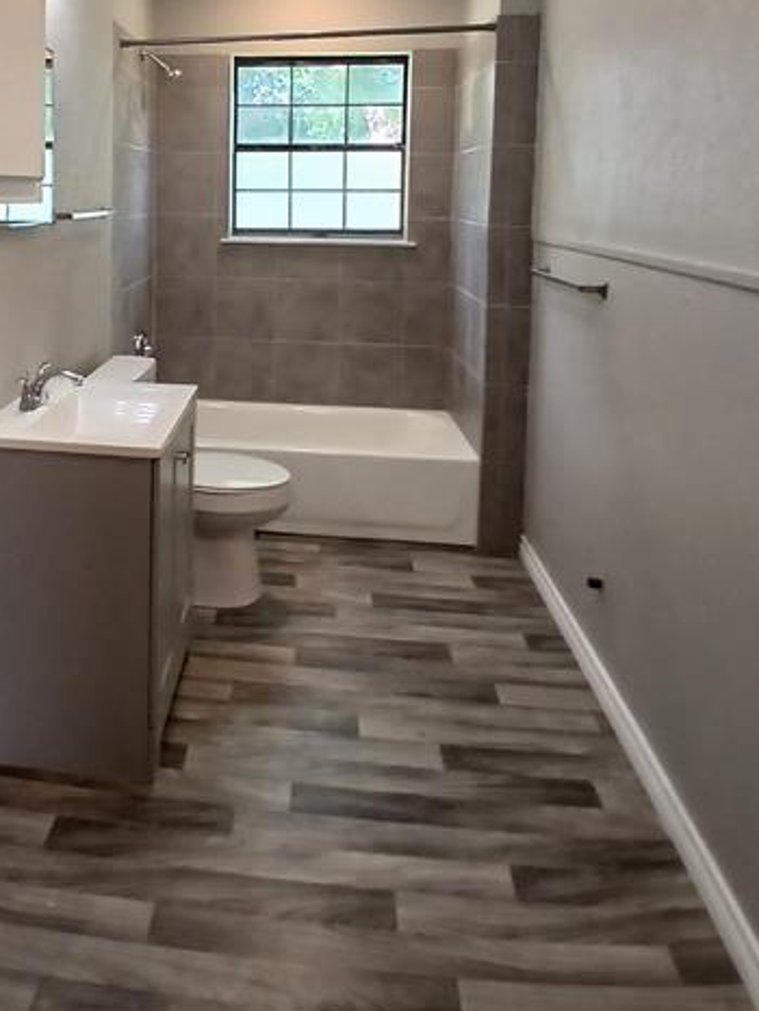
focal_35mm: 28
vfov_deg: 60.1
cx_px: 200
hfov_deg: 48.1
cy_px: 258
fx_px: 818
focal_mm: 1.4
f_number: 2.2
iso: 100
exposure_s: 1/40
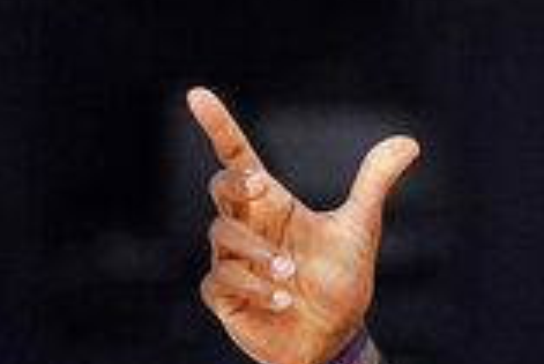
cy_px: 508
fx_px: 29524
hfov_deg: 1.1
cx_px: 714
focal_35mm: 1952
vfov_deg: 0.7
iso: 8000
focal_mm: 600
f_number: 4
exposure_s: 1/2000
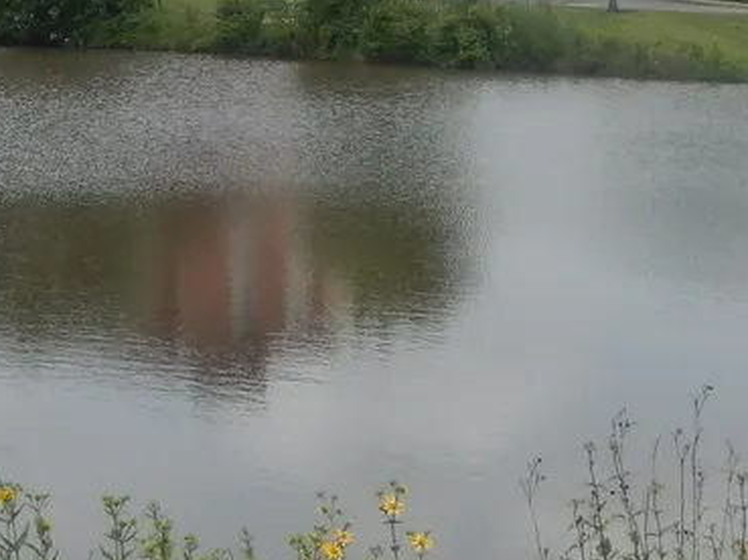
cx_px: 168
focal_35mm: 125
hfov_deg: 15.7
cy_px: -61
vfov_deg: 11.7
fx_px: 2698
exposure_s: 1/1250
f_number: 3.8
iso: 125
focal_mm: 5.7
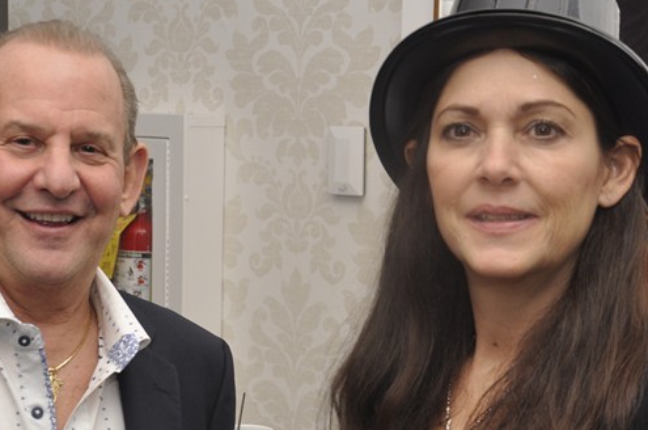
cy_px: 317
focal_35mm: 91
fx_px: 1635
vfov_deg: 14.9
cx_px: 308
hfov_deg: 22.4
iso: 400
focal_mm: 30
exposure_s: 1/60
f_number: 5
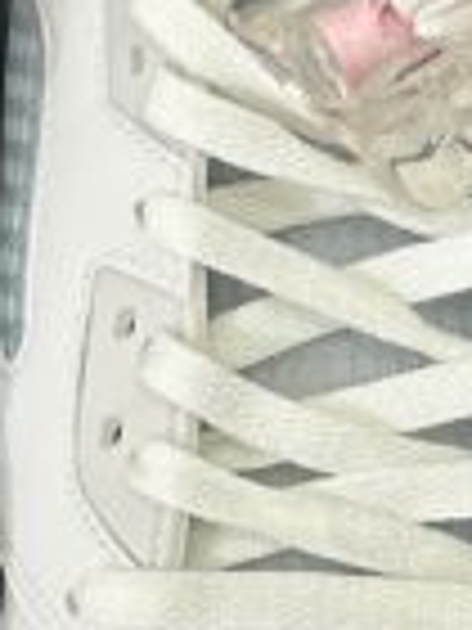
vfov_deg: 11.0
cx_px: -13
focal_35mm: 175
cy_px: -225
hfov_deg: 8.4
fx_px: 3182
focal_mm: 6.86
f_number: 1.78
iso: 200
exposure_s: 1/100
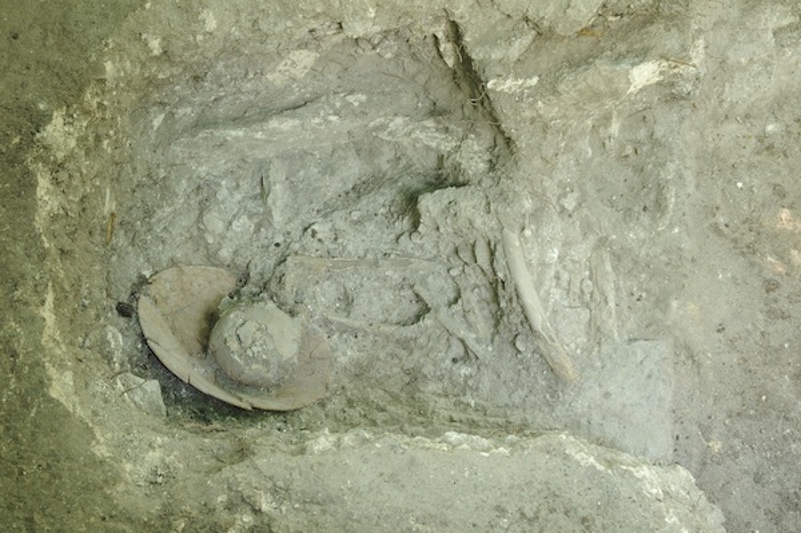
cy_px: 266
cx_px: 400
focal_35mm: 69
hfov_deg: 29.3
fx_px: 1534
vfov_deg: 19.7
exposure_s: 2
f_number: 13
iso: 100
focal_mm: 46
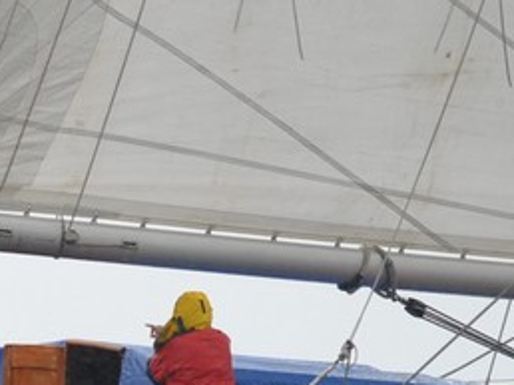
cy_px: 385
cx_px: -139
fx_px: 7813
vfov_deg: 2.8
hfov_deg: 3.8
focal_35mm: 527
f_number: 5.6
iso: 180
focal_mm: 105
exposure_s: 1/500
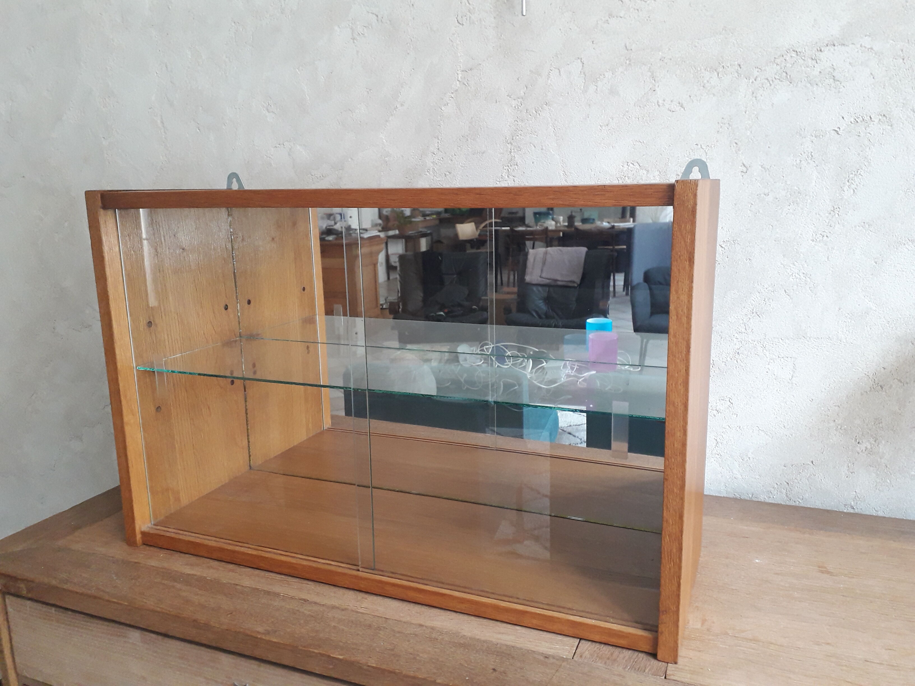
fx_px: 714
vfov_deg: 51.4
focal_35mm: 27
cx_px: 458
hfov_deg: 65.3
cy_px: 343
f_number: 1.9
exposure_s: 1/50
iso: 160
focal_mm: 3.6
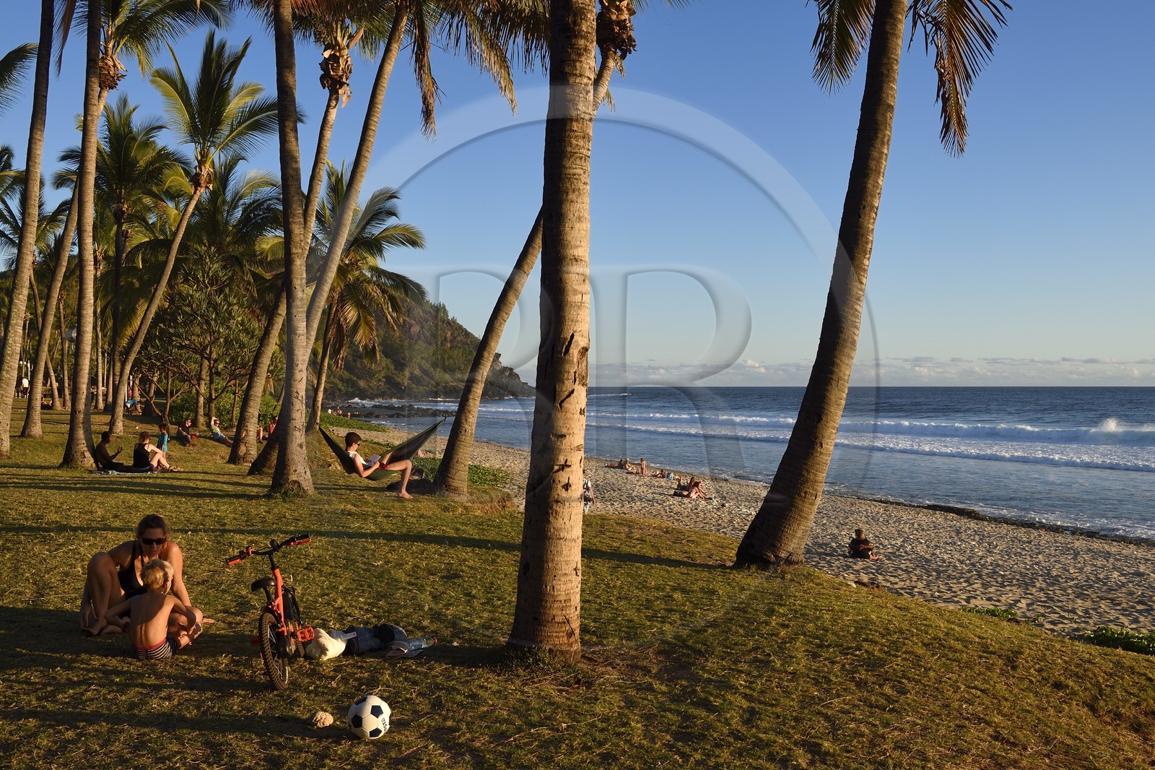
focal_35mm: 32
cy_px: 385
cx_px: 578
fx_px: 1026
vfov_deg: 41.1
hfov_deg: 58.7
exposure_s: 1/250
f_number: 9
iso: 200
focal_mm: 32
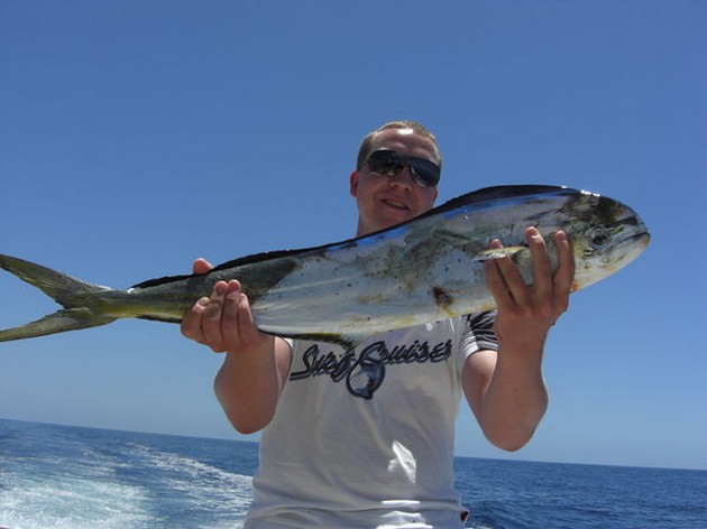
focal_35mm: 38
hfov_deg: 49.0
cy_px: 264
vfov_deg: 37.7
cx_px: 354
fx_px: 776
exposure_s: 1/320
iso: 80
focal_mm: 7.9
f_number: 8
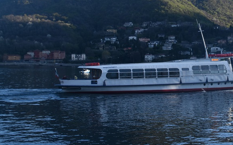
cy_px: 58
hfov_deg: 9.2
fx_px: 1453
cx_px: 139
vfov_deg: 5.7
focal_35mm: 229
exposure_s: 1/400
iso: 200
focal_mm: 85
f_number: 10
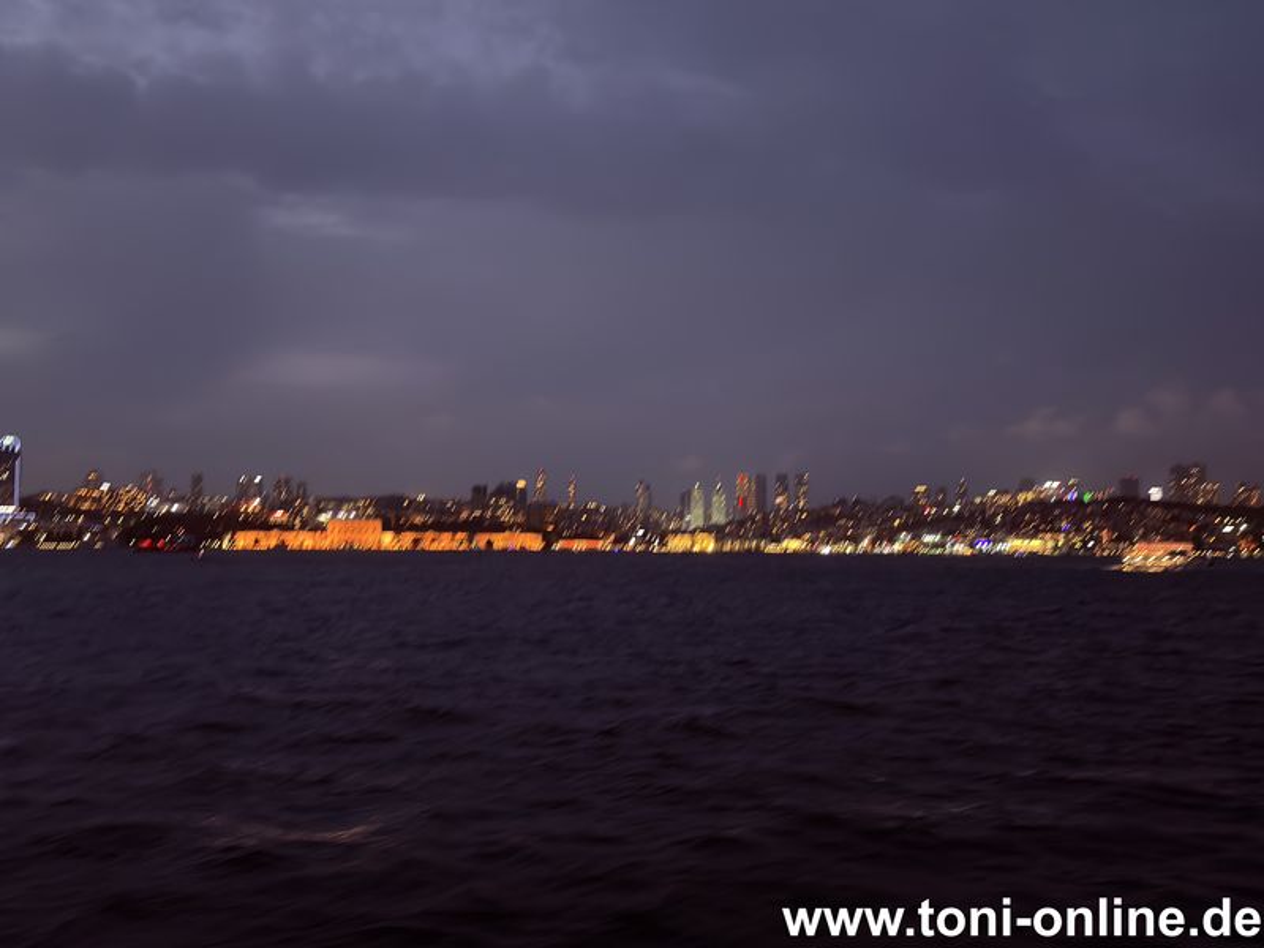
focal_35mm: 33
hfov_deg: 55.4
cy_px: 474
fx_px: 1205
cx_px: 632
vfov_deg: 42.9
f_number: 1.78
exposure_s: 1/15
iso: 800
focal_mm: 6.76
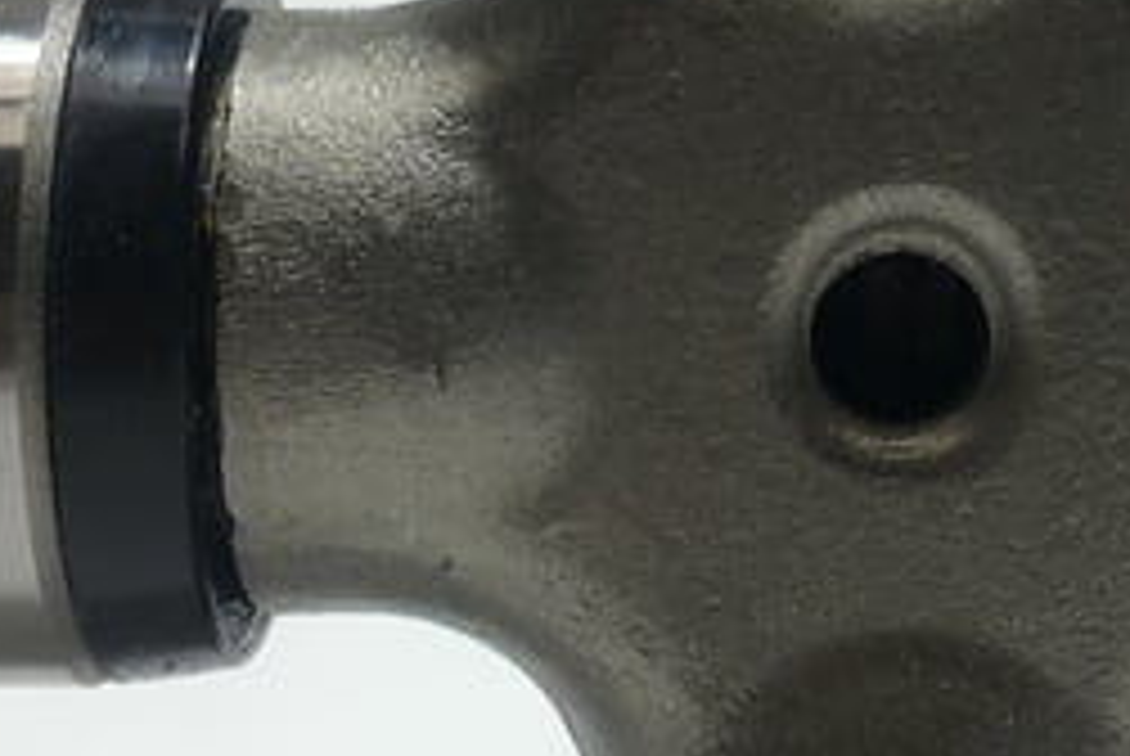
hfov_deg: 17.9
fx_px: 3582
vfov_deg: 12.0
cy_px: 133
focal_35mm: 114
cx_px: 770
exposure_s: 1/120
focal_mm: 4.15
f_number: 2.2
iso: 32
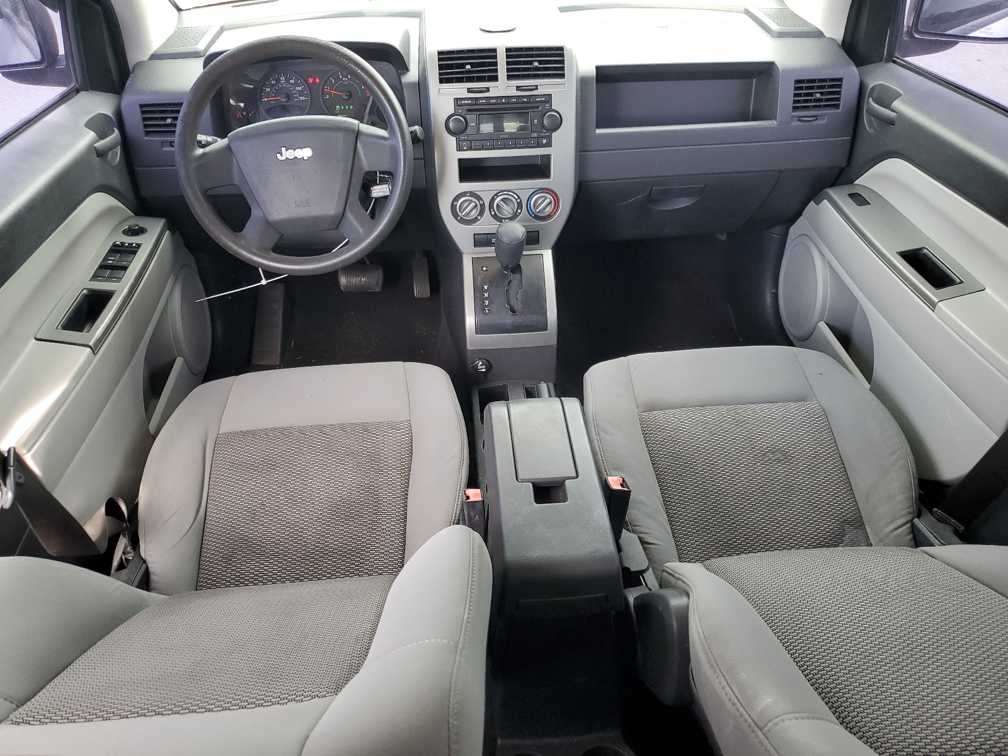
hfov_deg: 67.3
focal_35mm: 26
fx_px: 757
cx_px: 504
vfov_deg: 53.1
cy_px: 378
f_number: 1.5
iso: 90
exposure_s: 1/120
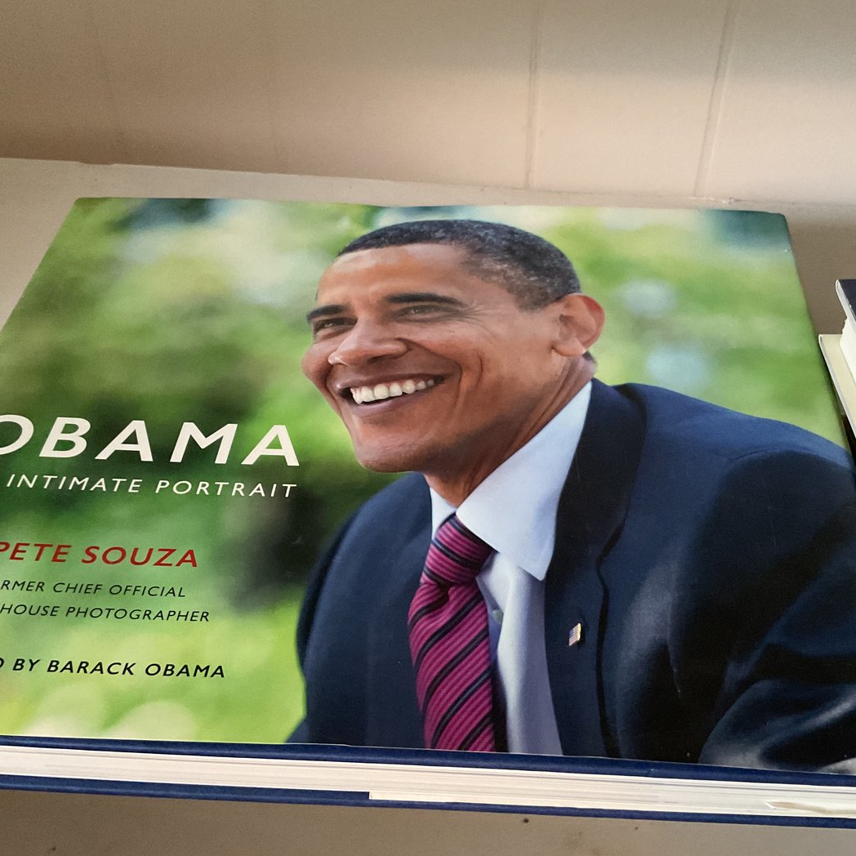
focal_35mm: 37
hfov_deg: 44.9
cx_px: 462
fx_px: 1035
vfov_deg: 44.9
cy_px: 437
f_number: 1.8
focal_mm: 3
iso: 400
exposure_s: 1/30
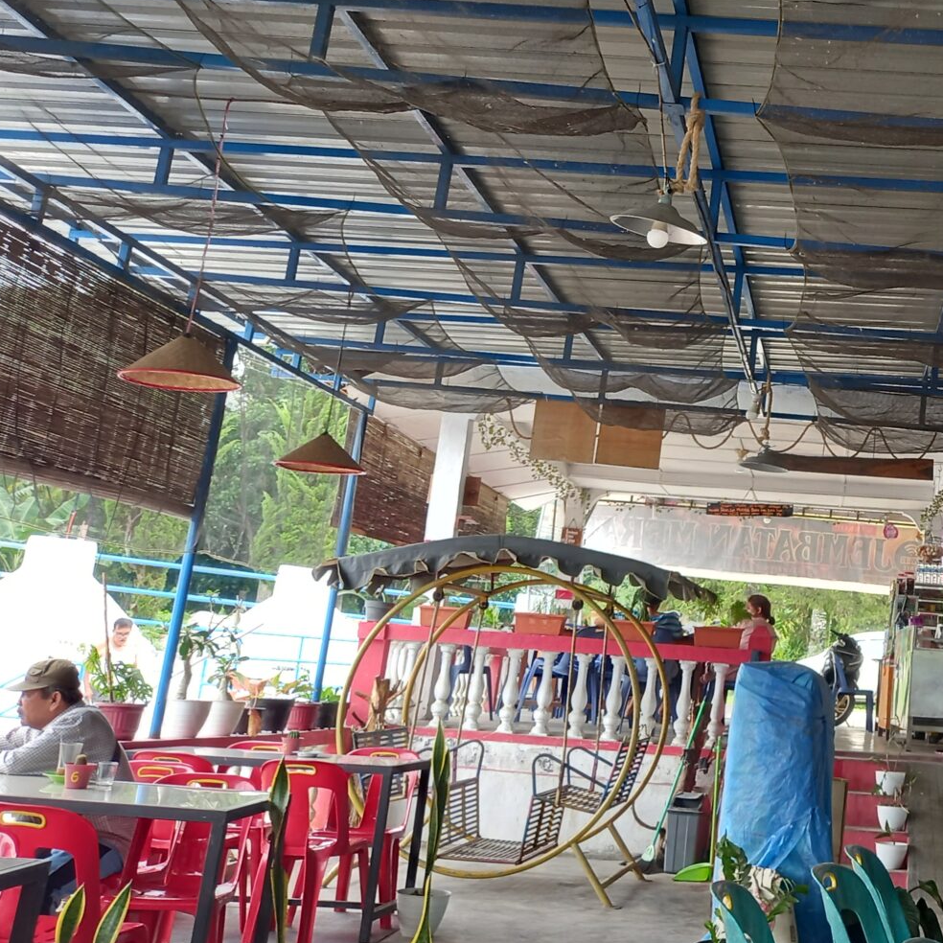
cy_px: 317
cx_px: 905
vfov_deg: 36.4
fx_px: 1418
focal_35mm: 46
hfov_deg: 34.1
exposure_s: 1/59
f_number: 2
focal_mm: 4.6
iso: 80
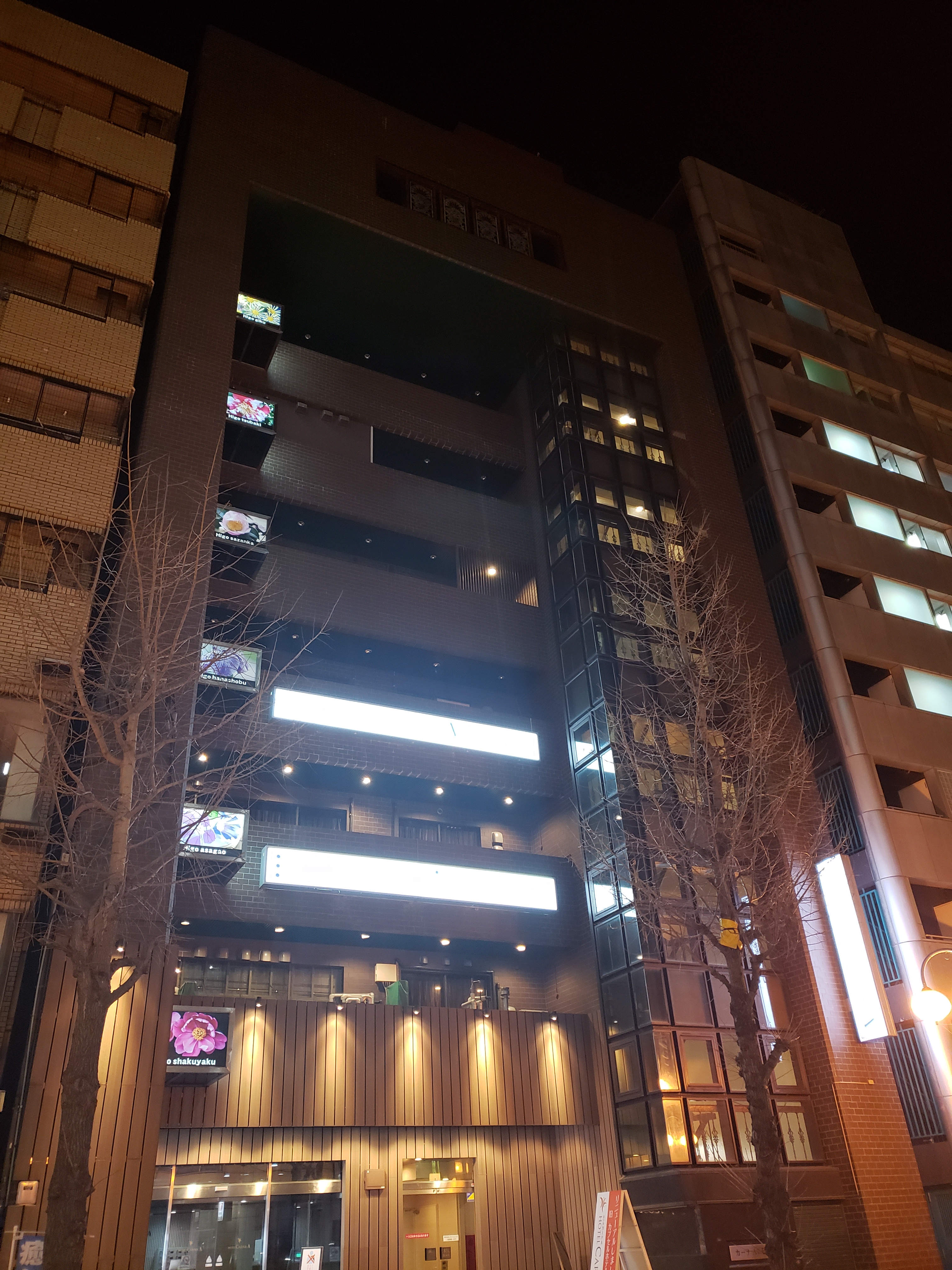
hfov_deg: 53.1
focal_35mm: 26
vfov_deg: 67.3
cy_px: 635
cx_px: 476
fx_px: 953
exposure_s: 1/20
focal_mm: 4.3
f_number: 1.5
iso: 250
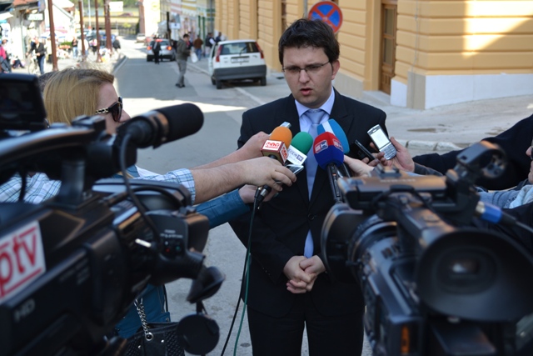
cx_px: 266
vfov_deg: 26.5
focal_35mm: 51
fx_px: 755
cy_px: 178
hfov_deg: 38.9
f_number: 5.6
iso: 100
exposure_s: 1/125
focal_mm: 34
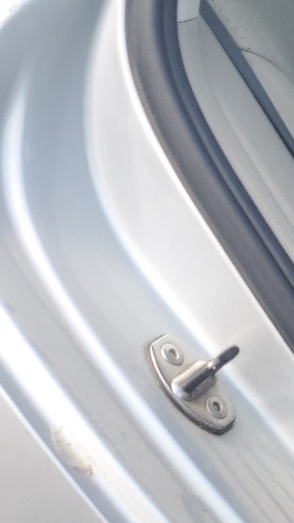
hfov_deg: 12.7
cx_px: 649
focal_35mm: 79
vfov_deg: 26.7
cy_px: 173
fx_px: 1095
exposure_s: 1/500
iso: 50
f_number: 1.5
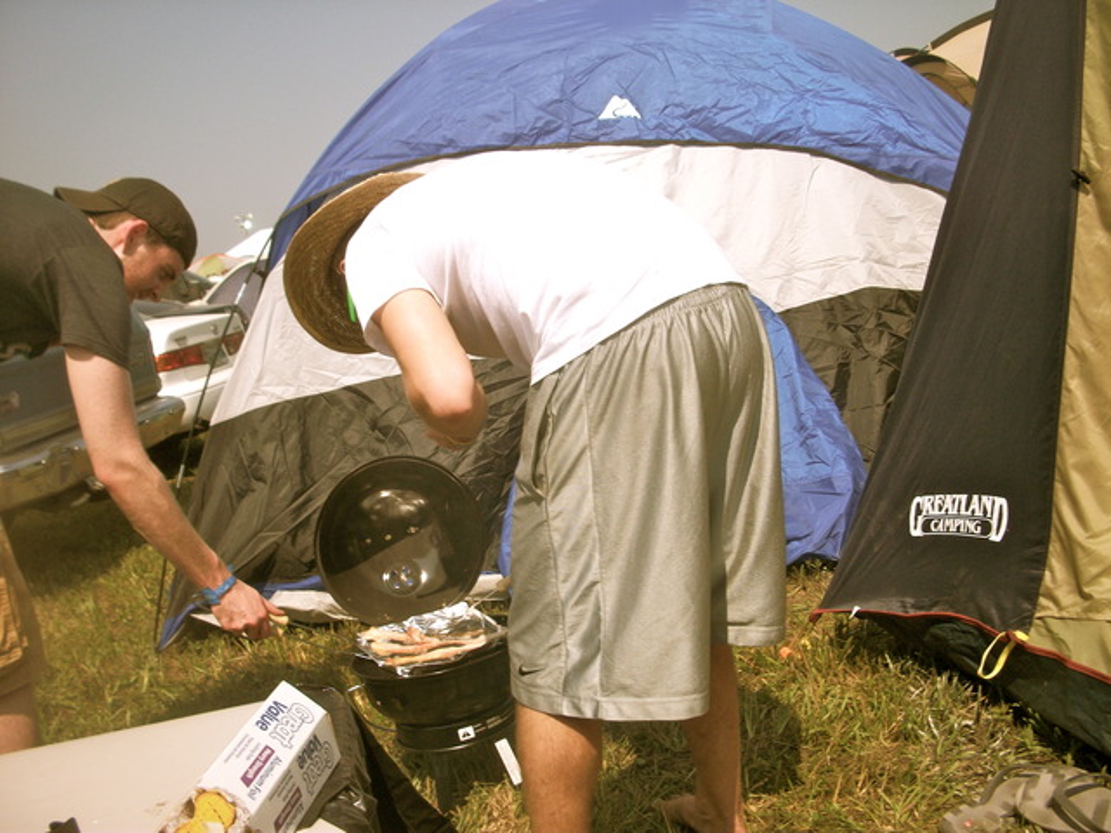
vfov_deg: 40.7
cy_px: 416
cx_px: 556
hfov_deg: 52.6
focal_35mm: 35
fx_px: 1123
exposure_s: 1/200
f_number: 8.8
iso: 80
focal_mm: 6.3
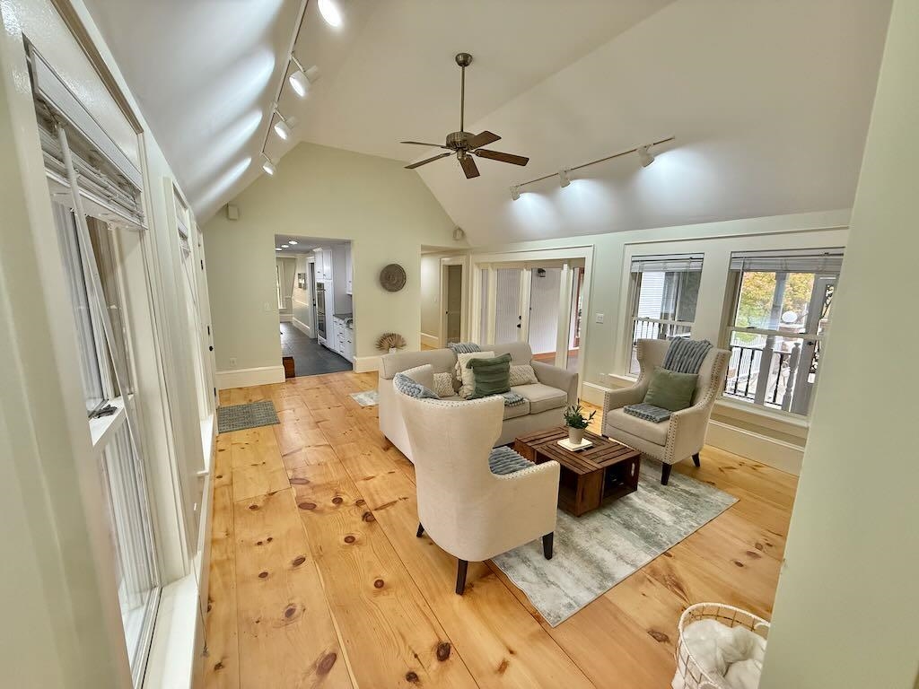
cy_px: 344
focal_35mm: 14
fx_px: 372
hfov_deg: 102.1
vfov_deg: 85.7
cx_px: 460
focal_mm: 2.22
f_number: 2.2
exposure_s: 1/120
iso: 250
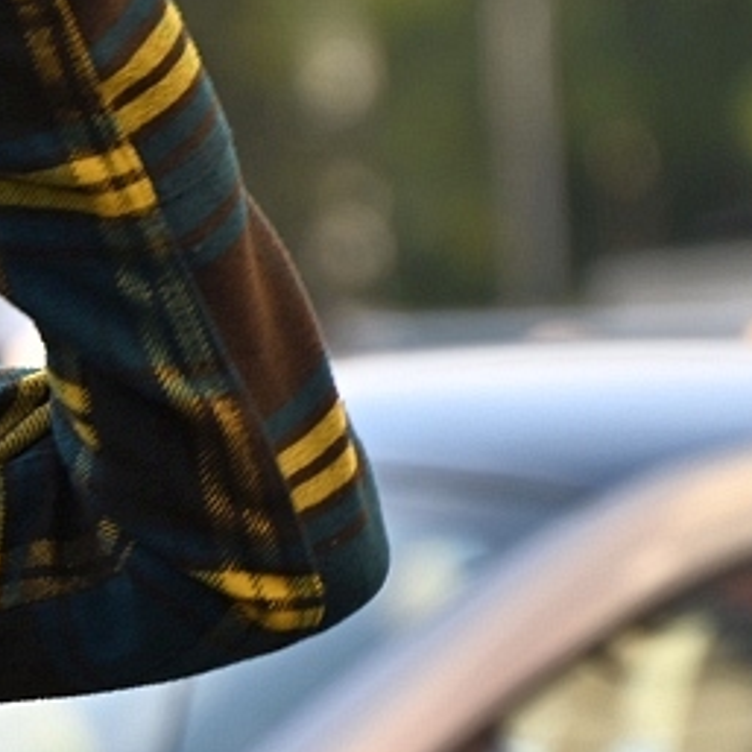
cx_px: -614
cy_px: 793
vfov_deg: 1.8
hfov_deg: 1.8
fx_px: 24406
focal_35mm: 993
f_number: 6.3
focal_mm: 200
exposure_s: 1/160
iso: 200
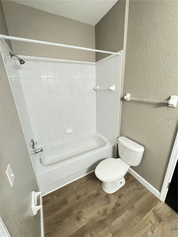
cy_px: 118
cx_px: 89
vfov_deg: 102.1
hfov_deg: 85.7
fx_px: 96
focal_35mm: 14
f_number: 2.2
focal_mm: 2.22
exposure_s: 1/60
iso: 1000
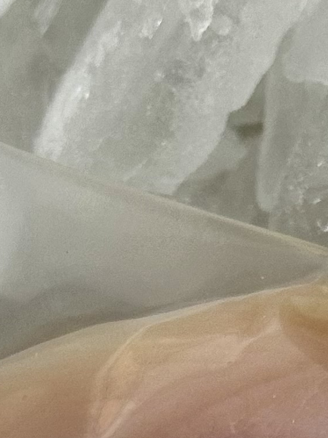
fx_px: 1755
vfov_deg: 13.0
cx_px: 193
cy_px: 753
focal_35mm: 139
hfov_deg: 10.7
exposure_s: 1/60
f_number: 1.5
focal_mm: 5.7
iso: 125
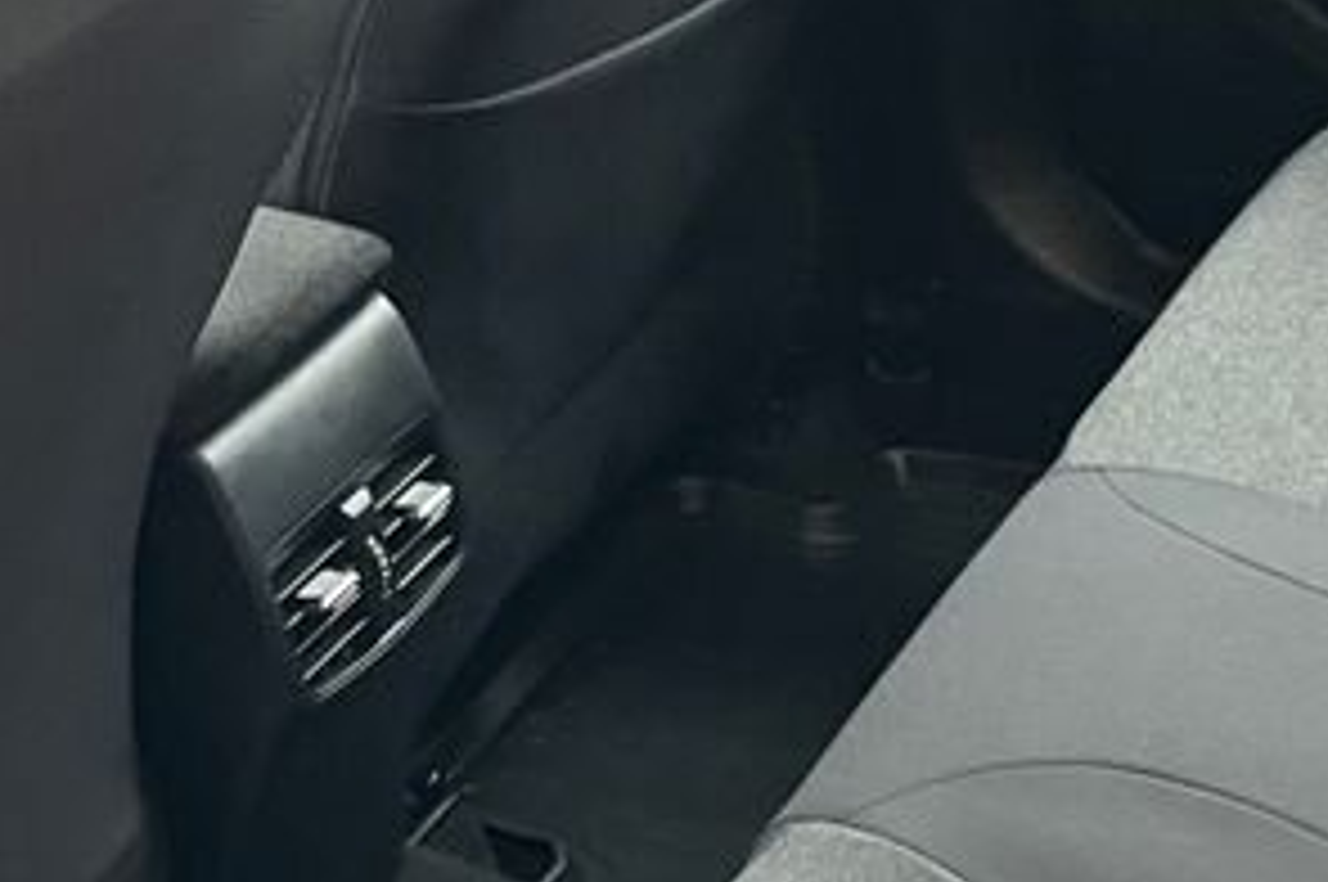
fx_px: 3464
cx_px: 1148
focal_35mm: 94
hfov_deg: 21.3
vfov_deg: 14.4
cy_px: 706
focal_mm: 5.1
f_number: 1.6
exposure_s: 1/53
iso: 500
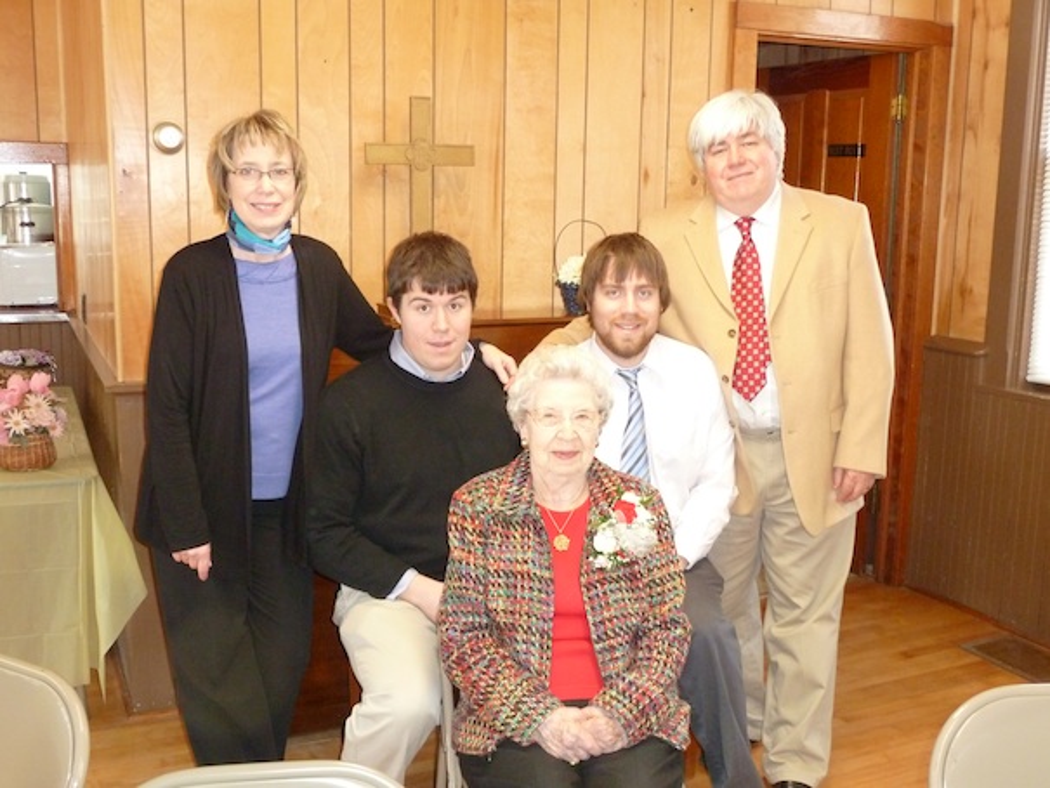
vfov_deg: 38.7
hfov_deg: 50.1
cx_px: 525
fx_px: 1123
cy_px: 394
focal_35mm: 37
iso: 400
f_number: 3.6
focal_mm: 6.1
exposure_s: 1/30
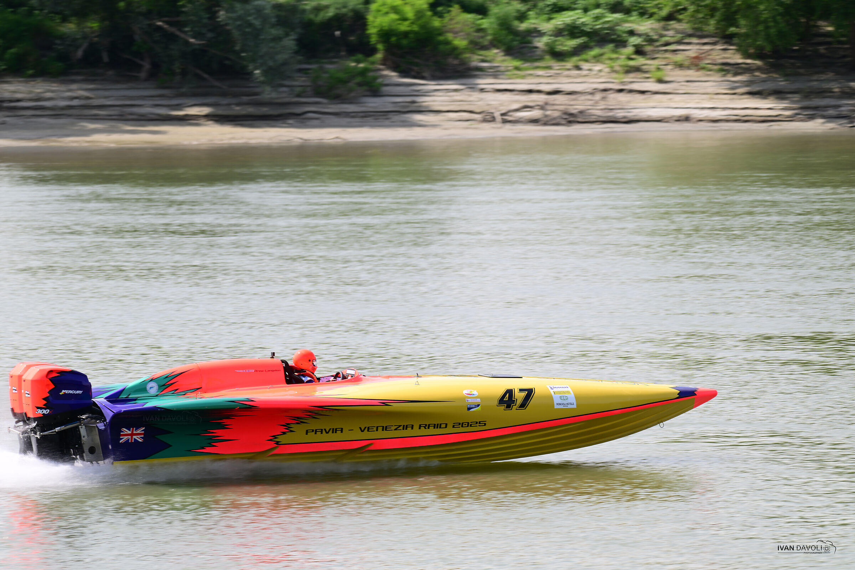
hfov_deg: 7.9
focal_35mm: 260
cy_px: 285
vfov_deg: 5.3
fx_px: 6175
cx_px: 428
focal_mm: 260
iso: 140
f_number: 5.6
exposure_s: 1/500
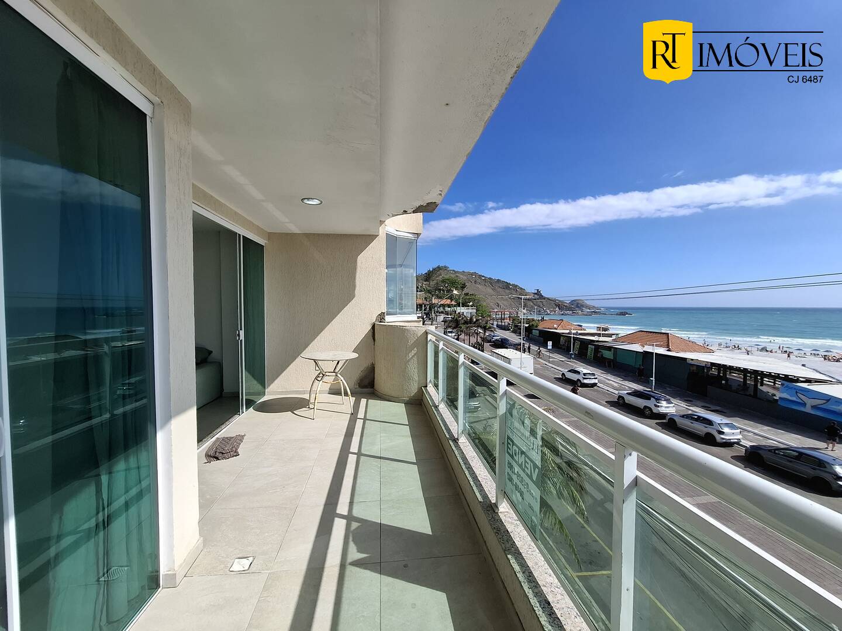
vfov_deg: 89.9
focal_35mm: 13
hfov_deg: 106.2
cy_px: 316
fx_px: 316
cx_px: 421
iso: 40
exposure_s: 1/1080
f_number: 2.2
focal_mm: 1.74
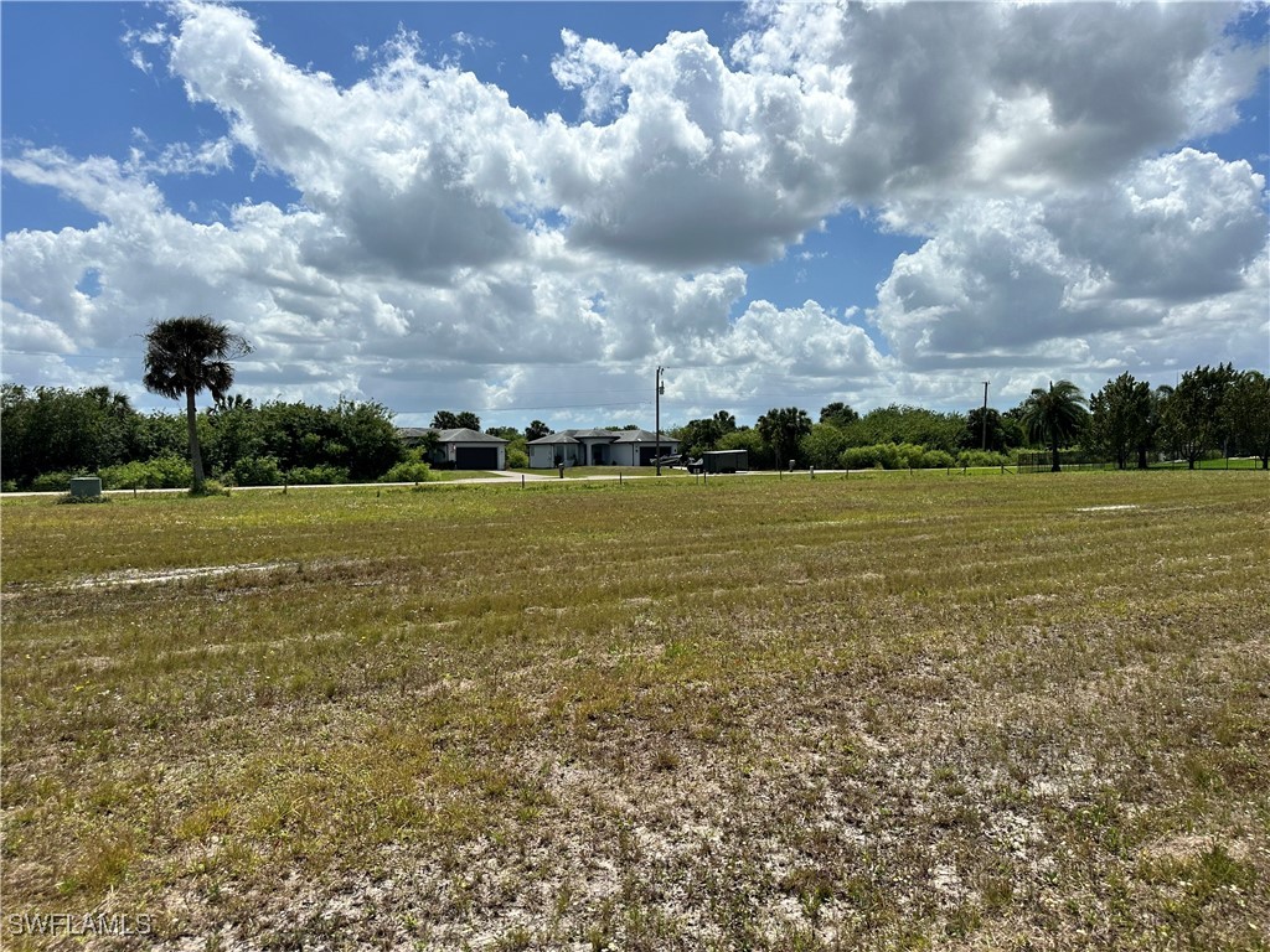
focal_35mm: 24
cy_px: 476
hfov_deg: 71.6
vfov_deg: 56.8
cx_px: 635
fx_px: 881
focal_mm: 6.86
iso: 80
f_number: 1.78
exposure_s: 1/12048
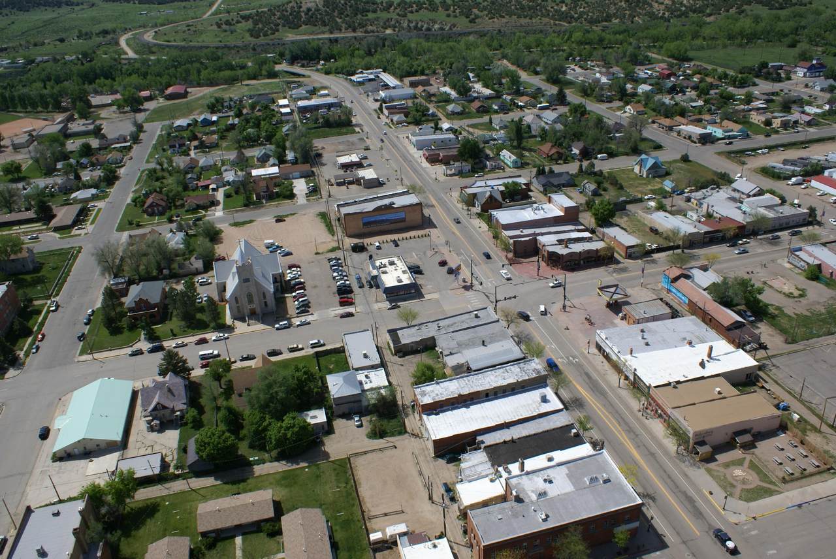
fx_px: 628
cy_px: 280
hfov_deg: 67.3
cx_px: 418
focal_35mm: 27
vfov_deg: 48.0
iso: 100
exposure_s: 1/250
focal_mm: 18
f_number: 10
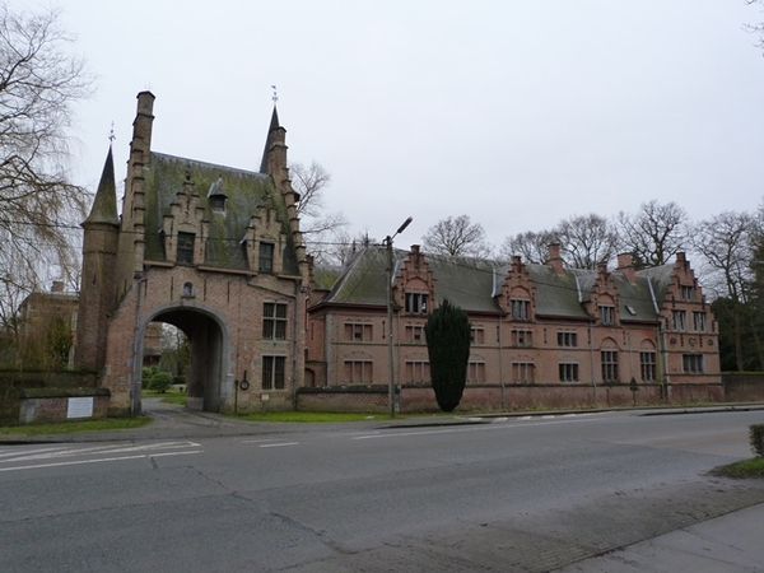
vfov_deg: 54.9
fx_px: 552
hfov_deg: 69.4
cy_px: 286
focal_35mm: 25
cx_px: 382
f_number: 4
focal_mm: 4.5
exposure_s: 1/160
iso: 125
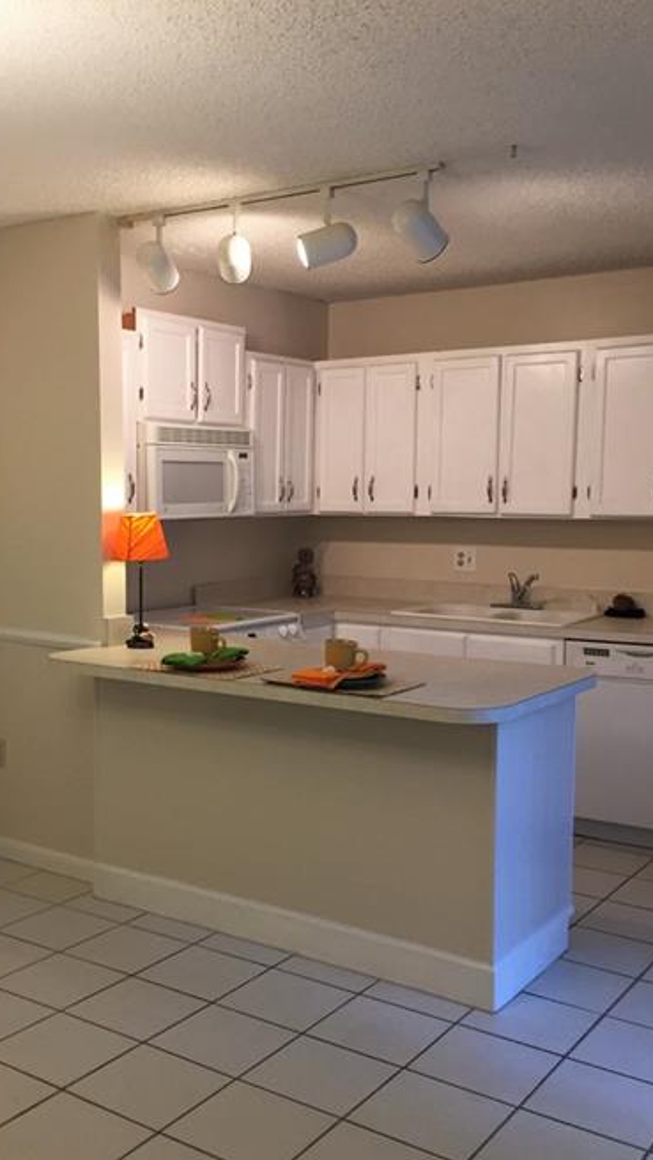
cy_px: 637
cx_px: 207
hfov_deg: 31.7
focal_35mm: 37
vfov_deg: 53.9
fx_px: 1139
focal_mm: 4.15
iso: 40
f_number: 2.2
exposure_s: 1/30
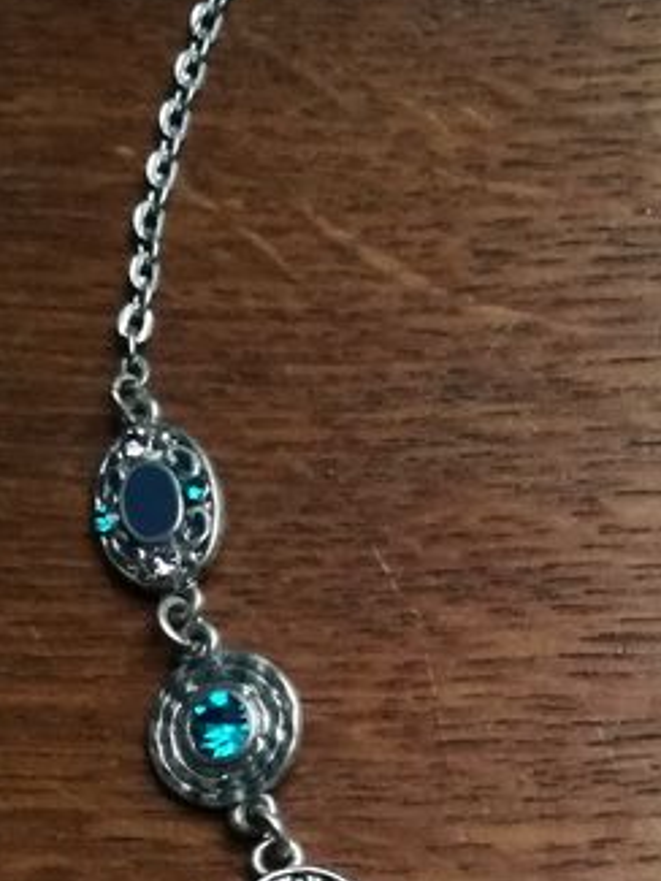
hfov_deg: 17.3
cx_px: 683
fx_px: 2112
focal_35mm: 83
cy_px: 838
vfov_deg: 22.8
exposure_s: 1/25
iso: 500
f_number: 2
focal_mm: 3.79
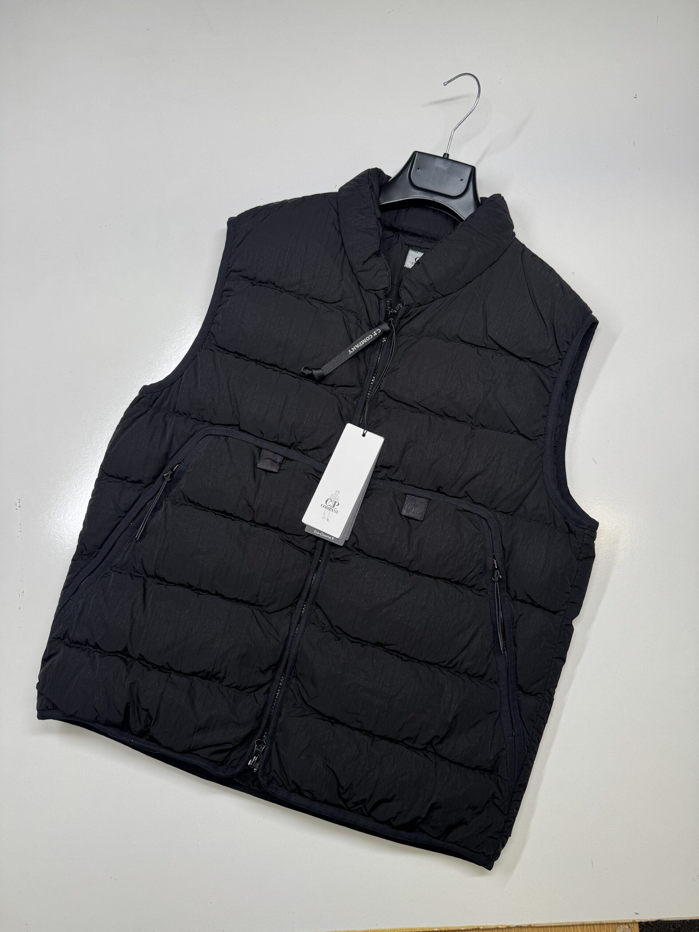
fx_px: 646
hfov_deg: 56.8
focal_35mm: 24
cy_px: 466
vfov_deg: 71.6
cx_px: 350
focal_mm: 6.76
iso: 50
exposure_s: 1/134
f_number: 1.78
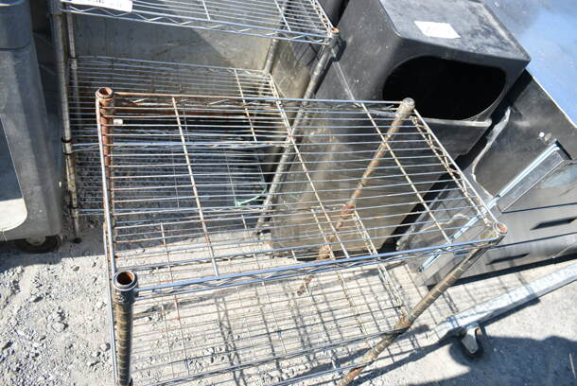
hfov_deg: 67.3
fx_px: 433
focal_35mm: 27
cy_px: 193
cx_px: 288
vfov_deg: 48.0
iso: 100
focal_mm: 18
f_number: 5.6
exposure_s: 1/125
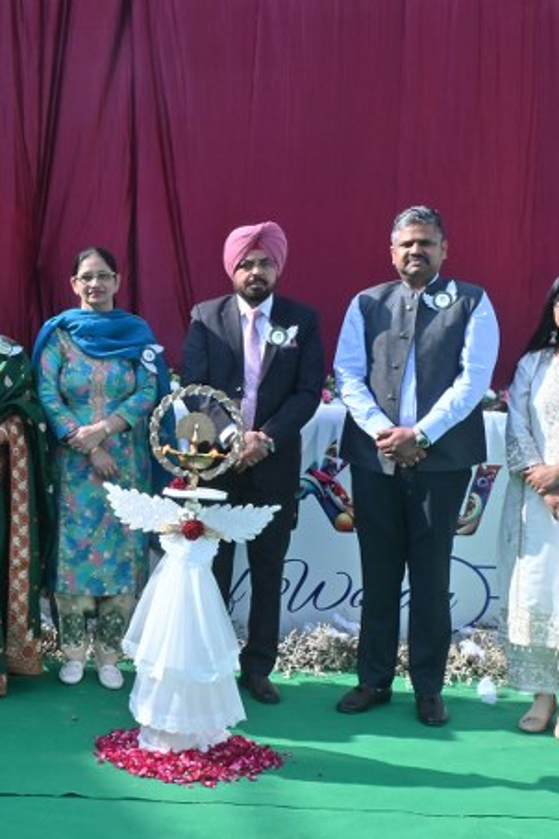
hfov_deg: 24.3
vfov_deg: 37.4
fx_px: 1234
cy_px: 484
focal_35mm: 53
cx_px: -2
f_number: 18
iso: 500
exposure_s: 1/160
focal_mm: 20
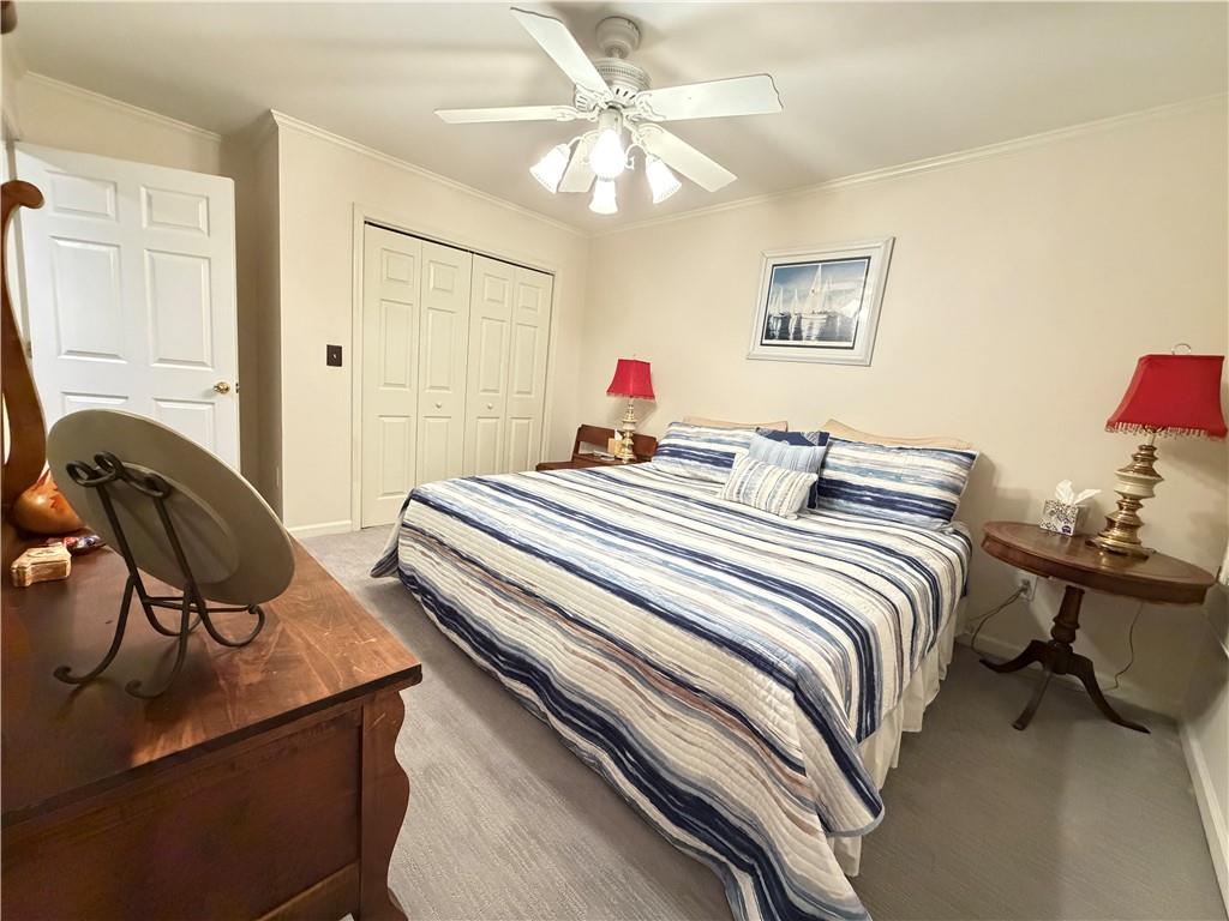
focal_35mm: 14
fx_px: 497
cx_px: 614
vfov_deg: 85.7
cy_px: 460
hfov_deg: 102.1
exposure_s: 1/60
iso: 800
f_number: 2.2
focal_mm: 2.22
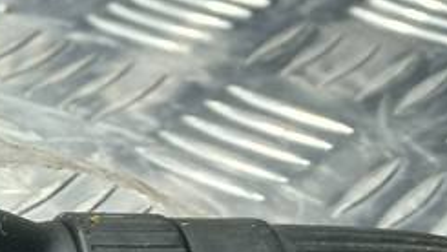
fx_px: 1352
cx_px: -230
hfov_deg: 16.9
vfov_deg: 10.4
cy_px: 347
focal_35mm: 114
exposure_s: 1/50
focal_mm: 4.6
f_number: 1.8
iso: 50
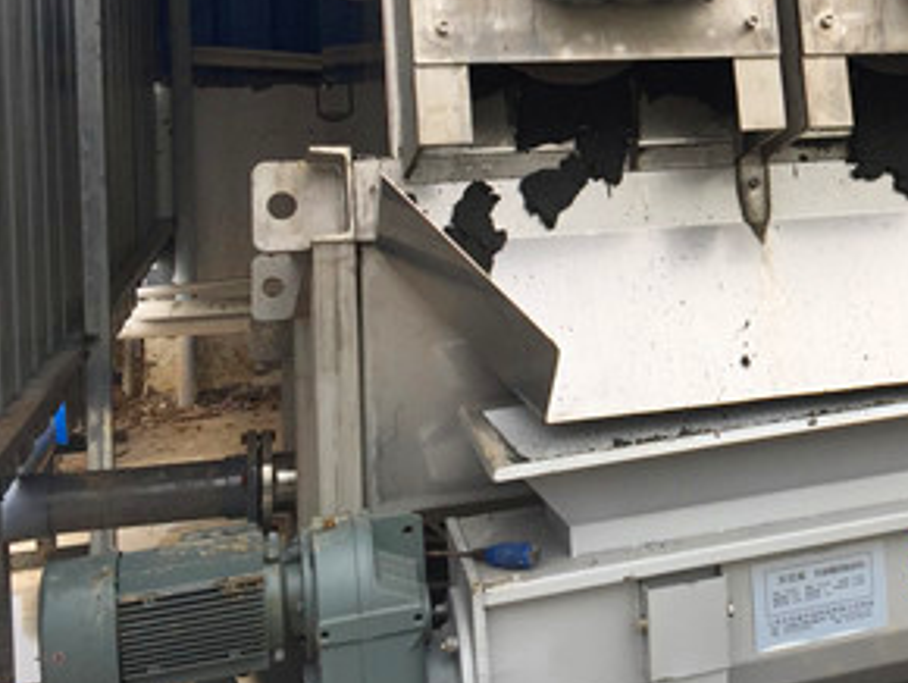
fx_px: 1575
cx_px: 911
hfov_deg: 29.9
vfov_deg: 23.9
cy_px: 103
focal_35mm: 60
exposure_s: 1/408
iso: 32
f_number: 2.2
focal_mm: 4.15
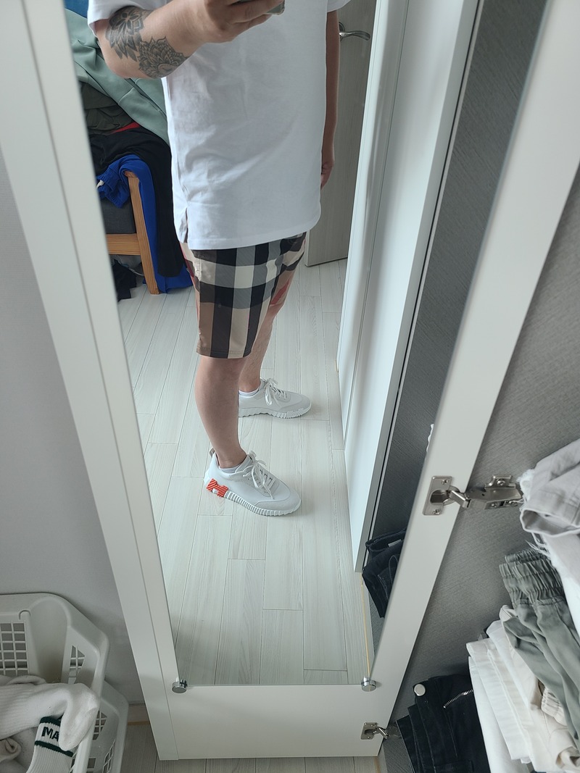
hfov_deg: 53.1
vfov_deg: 67.3
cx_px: 290
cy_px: 386
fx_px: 581
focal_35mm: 26
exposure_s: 1/60
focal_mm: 5.4
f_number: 1.8
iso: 64
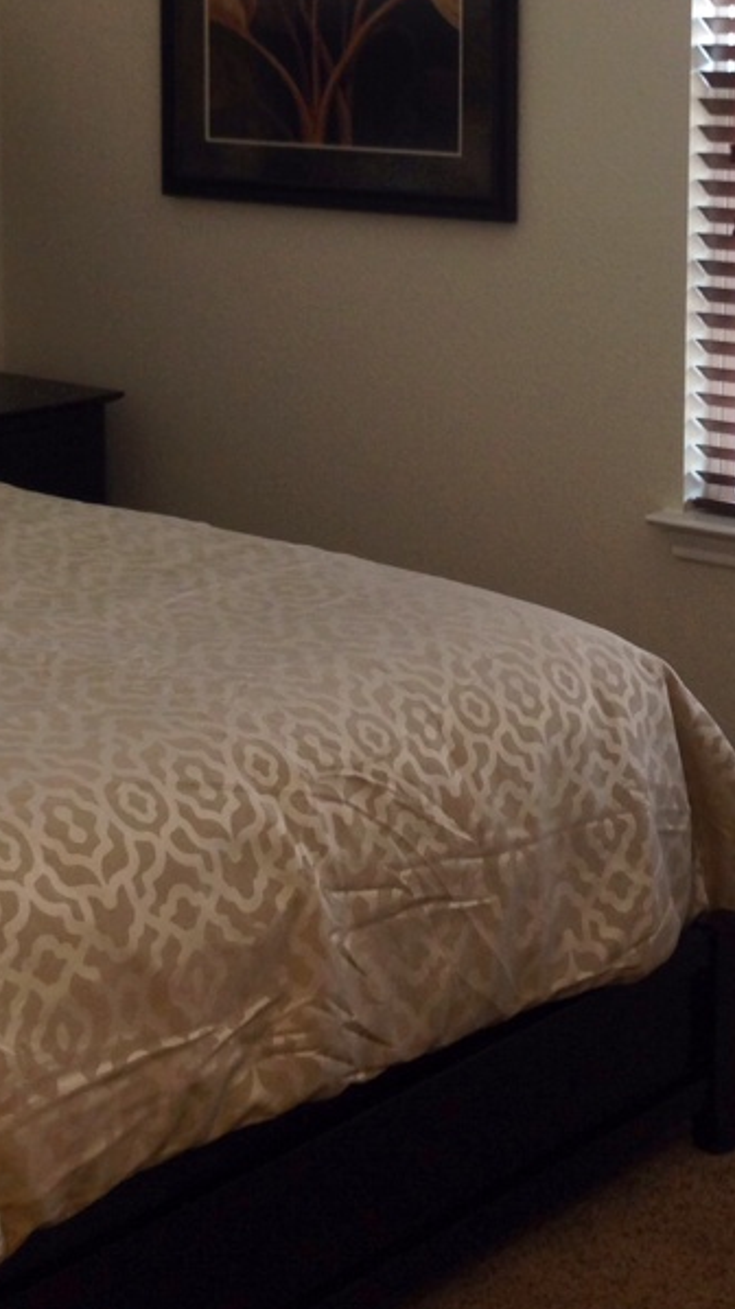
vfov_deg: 27.2
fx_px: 2670
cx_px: 284
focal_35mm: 77
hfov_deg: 15.7
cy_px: 326
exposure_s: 1/20
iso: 64
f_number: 2.4
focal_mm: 4.12
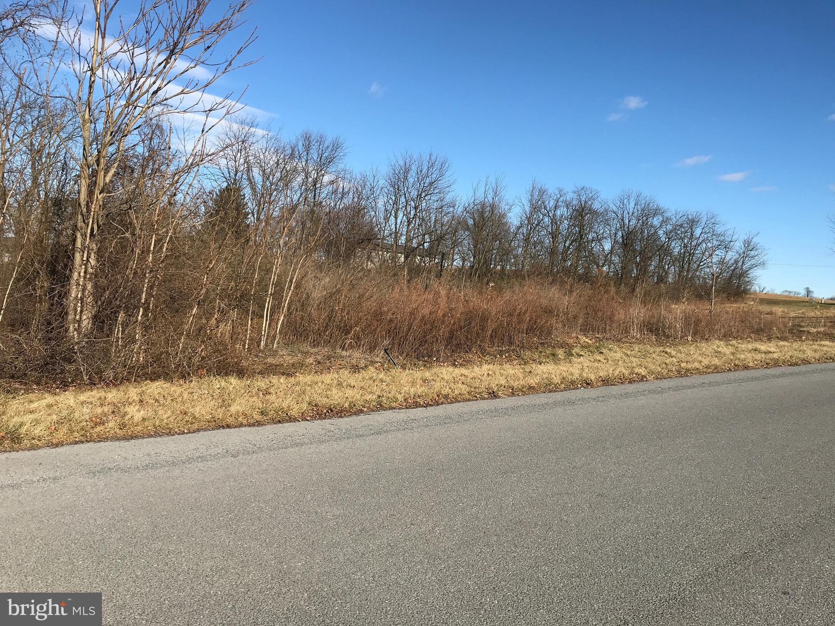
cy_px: 313
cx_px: 418
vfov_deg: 49.7
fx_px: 675
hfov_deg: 63.4
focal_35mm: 28
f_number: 1.8
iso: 20
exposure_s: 1/2519
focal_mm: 3.99
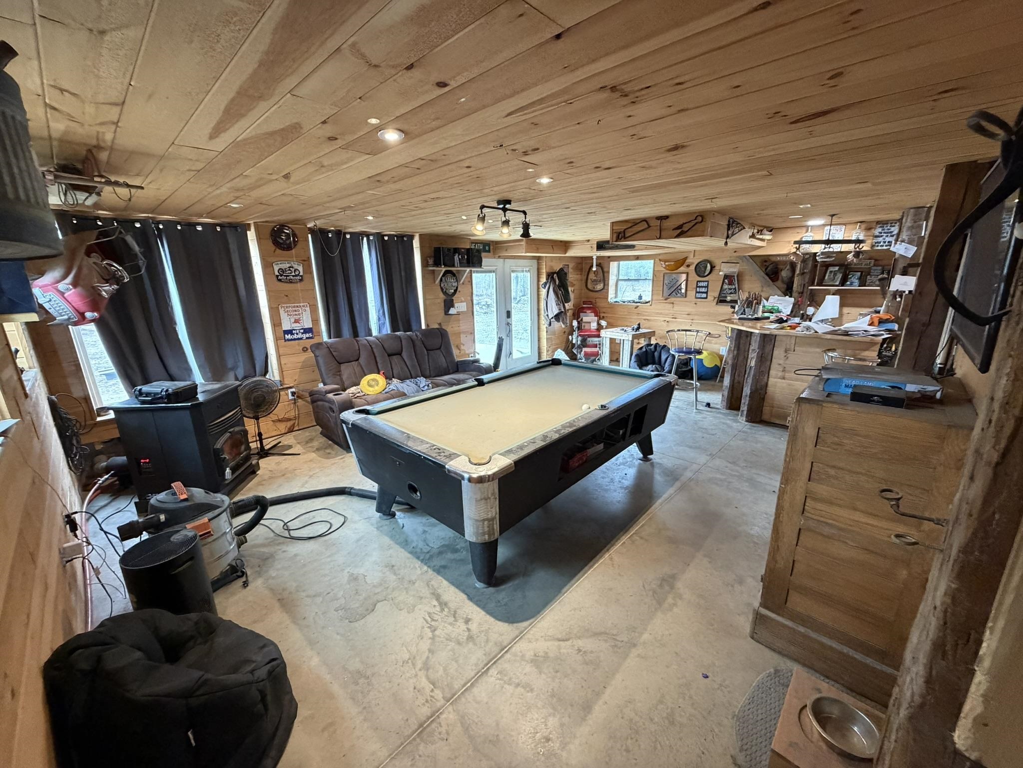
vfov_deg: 85.7
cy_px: 384
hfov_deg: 102.1
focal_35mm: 14
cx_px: 512
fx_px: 414
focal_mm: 2.22
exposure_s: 1/60
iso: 500
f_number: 2.2
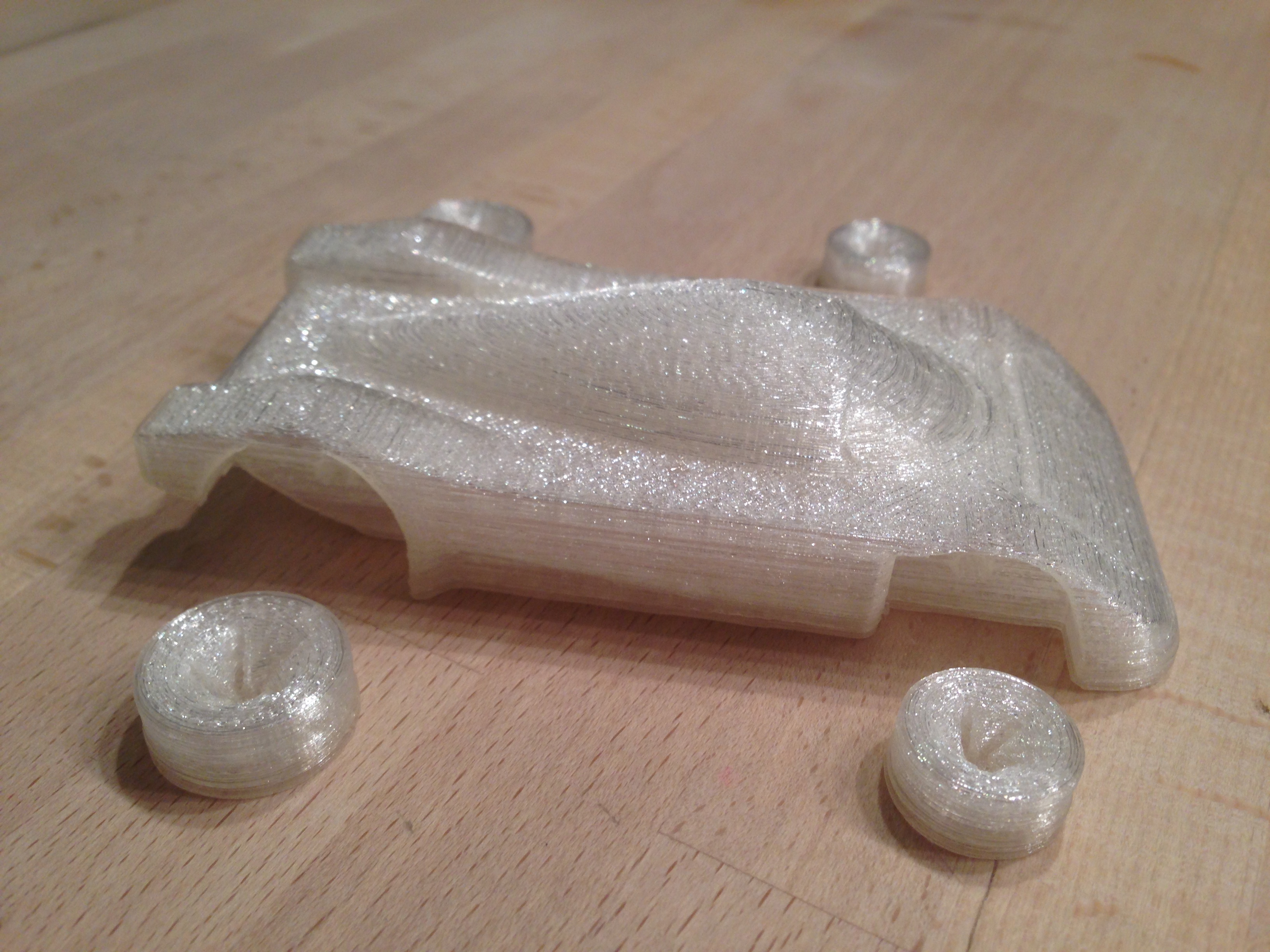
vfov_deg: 42.9
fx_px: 1211
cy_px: 476
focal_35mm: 33
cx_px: 635
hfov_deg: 55.4
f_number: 2.4
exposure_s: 1/20
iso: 50
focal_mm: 4.12
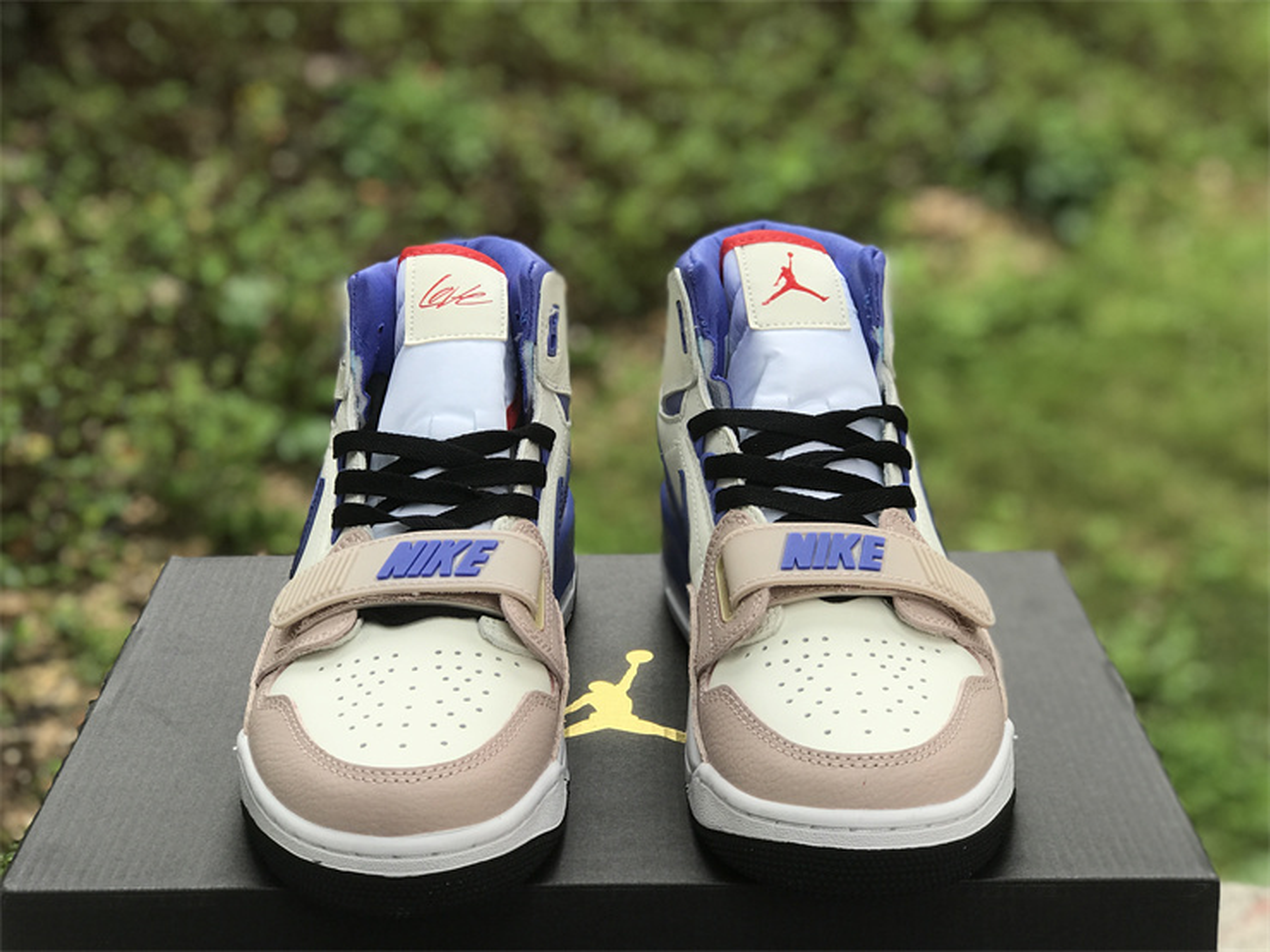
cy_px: 476
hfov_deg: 33.8
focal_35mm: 57
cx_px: 635
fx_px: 2091
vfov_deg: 25.7
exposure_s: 1/100
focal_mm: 6.6
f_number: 2.8
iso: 32
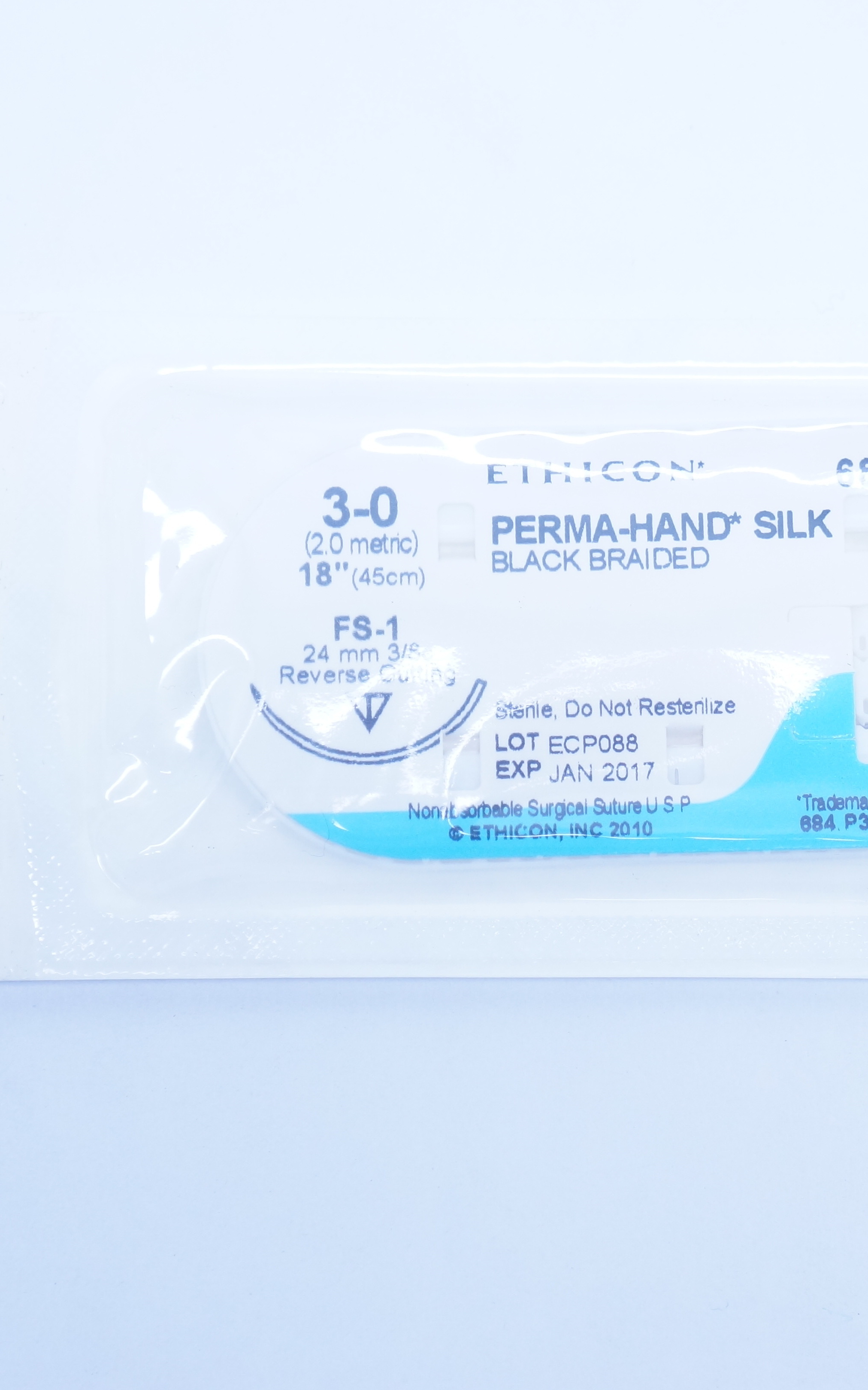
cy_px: 692
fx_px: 3246
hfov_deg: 15.2
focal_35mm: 86
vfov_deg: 24.1
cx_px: 648
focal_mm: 37
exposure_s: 1/125
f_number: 5.6
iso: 800
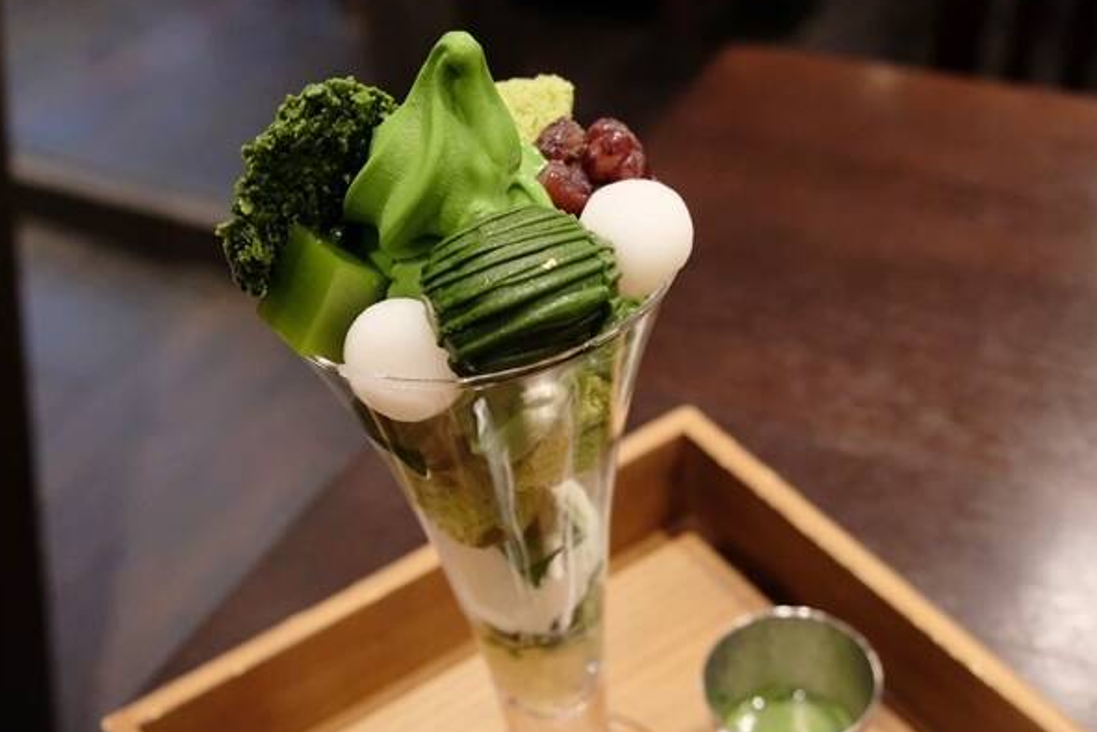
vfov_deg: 29.8
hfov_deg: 43.6
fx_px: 1371
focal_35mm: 45
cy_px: 410
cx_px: 594
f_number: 4
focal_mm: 25.4
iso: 6400
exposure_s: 1/60
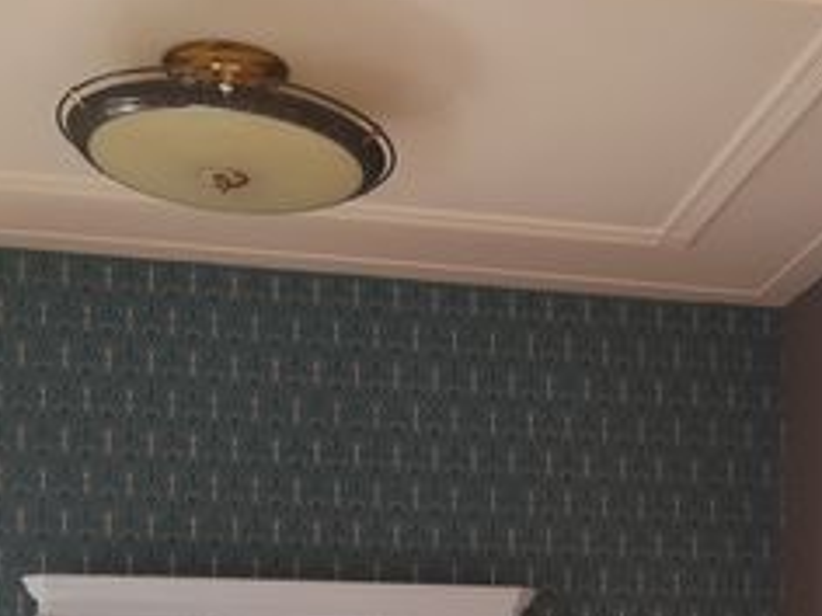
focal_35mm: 66
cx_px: 571
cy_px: 755
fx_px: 1567
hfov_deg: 29.1
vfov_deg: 20.7
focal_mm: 4.75
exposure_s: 1/156
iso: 40
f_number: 1.7
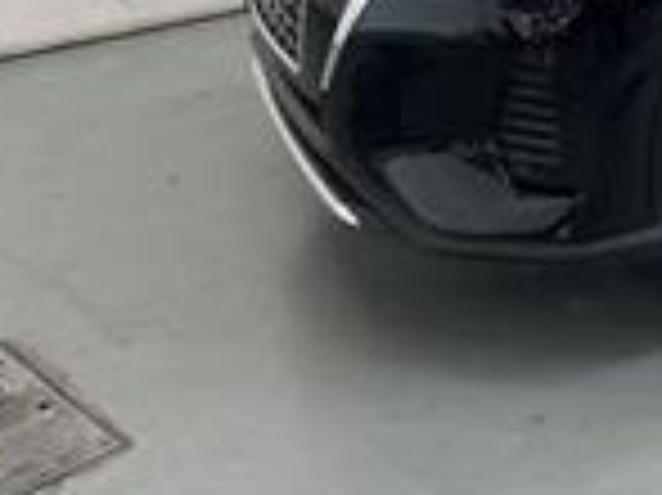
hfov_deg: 19.8
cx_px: 923
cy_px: -216
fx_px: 1701
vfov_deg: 15.5
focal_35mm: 89
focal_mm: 5.7
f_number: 1.5
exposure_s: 1/60
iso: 64
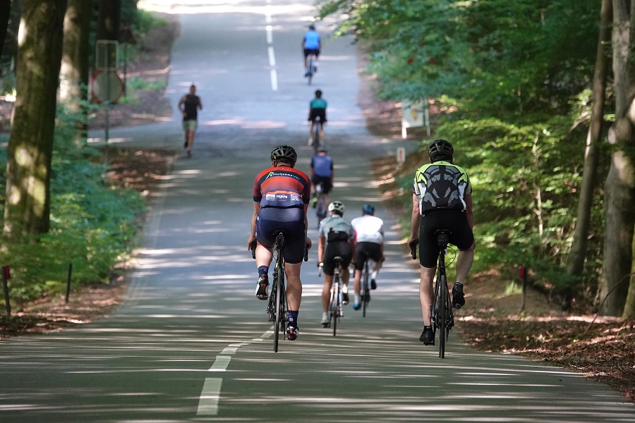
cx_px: 318
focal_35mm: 600
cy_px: 212
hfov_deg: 3.4
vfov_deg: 2.3
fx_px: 10583
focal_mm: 220
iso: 1250
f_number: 4
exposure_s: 1/125
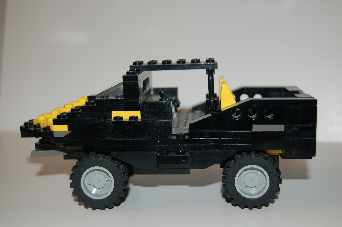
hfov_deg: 35.1
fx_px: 541
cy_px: 114
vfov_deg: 23.7
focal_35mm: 57
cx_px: 171
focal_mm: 38
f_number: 4.8
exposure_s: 1/60
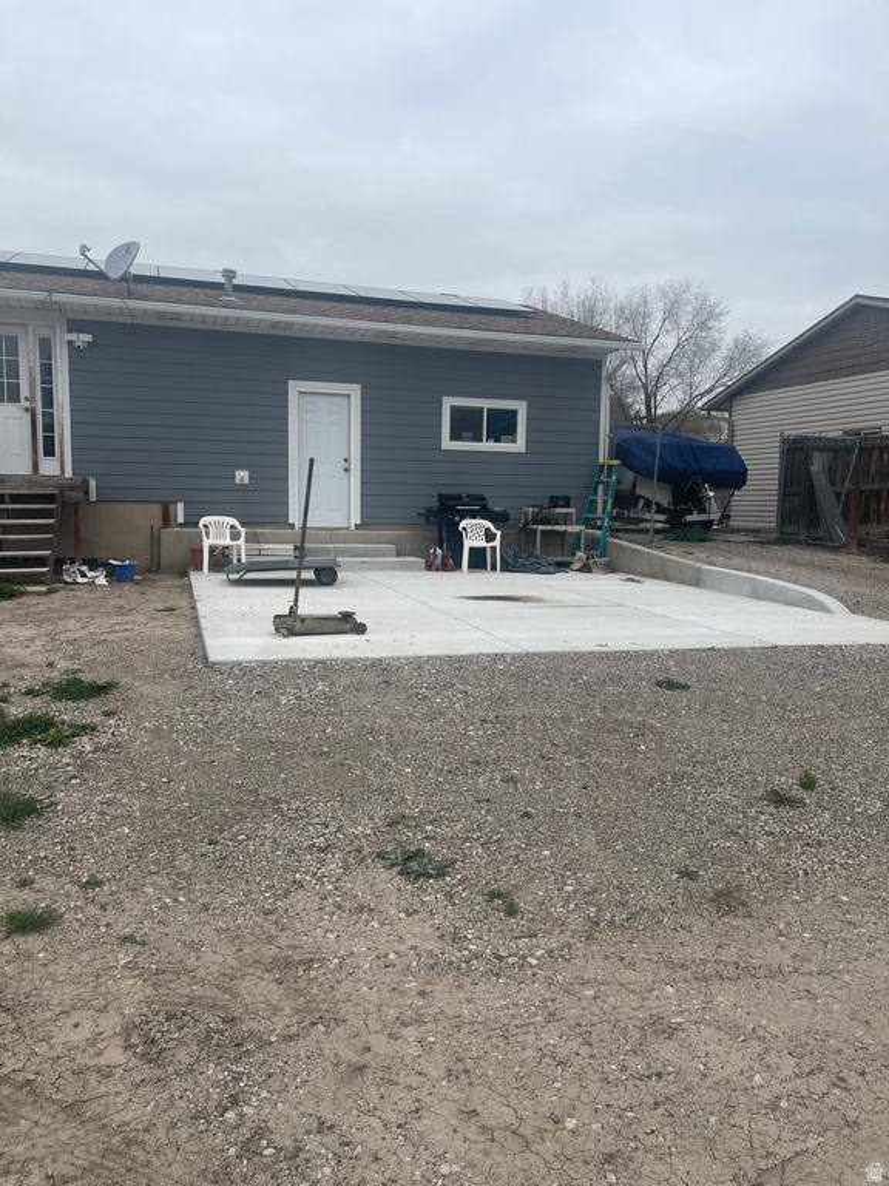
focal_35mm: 25
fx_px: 856
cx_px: 444
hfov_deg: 54.9
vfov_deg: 69.4
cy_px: 593
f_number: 1.6
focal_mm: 5.1
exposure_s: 1/3086
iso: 32
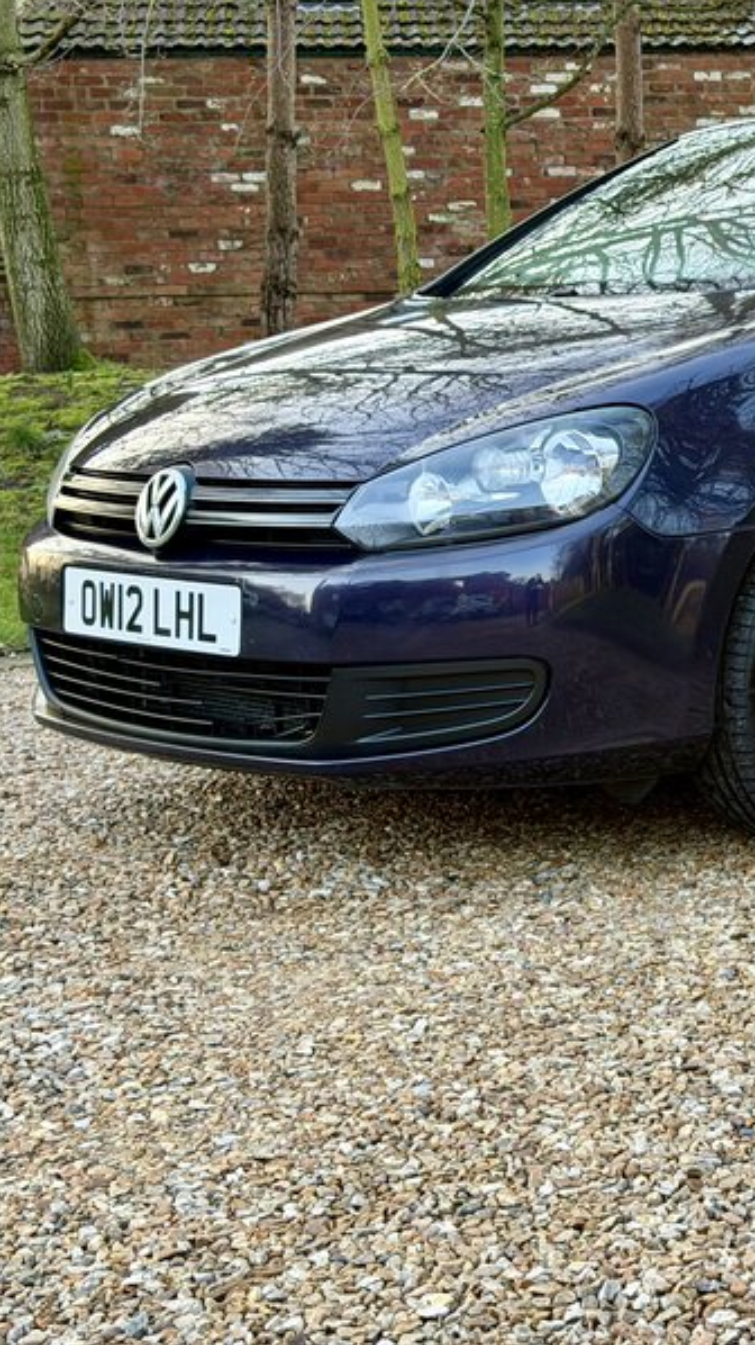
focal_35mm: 70
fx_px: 2493
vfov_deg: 30.2
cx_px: 854
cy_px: 672
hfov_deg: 16.6
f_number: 1.78
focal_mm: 6.76
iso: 64
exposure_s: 1/121
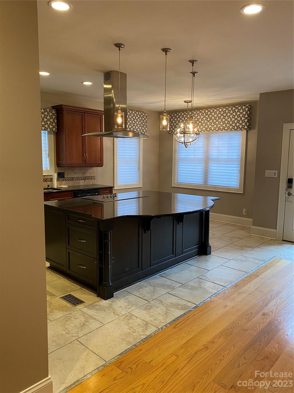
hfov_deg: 53.1
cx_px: 147
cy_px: 196
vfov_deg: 67.3
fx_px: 294
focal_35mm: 26
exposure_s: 1/60
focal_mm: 4.25
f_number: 1.8
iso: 125
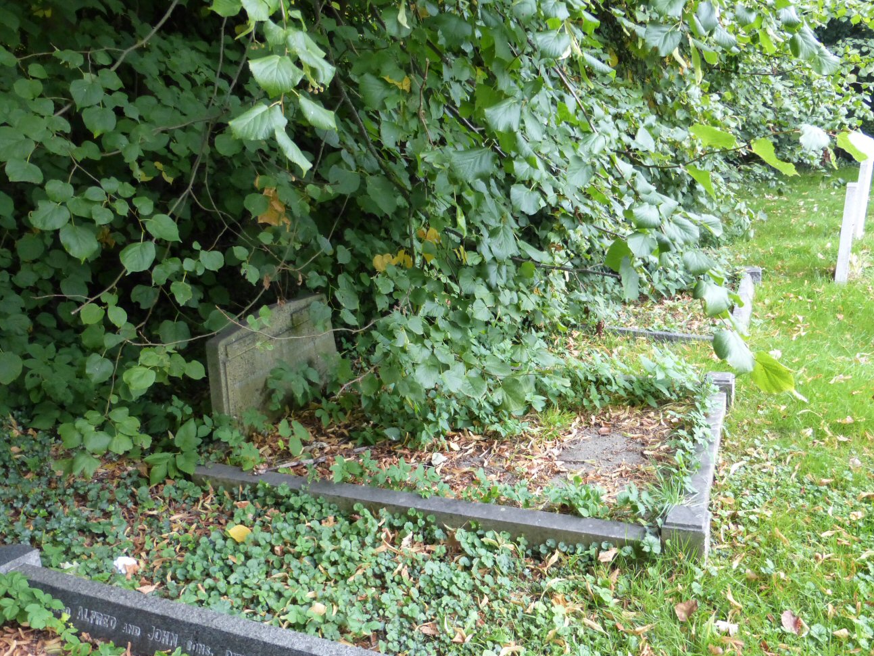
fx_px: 732
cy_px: 369
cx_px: 464
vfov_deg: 48.1
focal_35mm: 29
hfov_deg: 61.6
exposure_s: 1/50
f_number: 3.3
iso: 400
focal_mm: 4.3
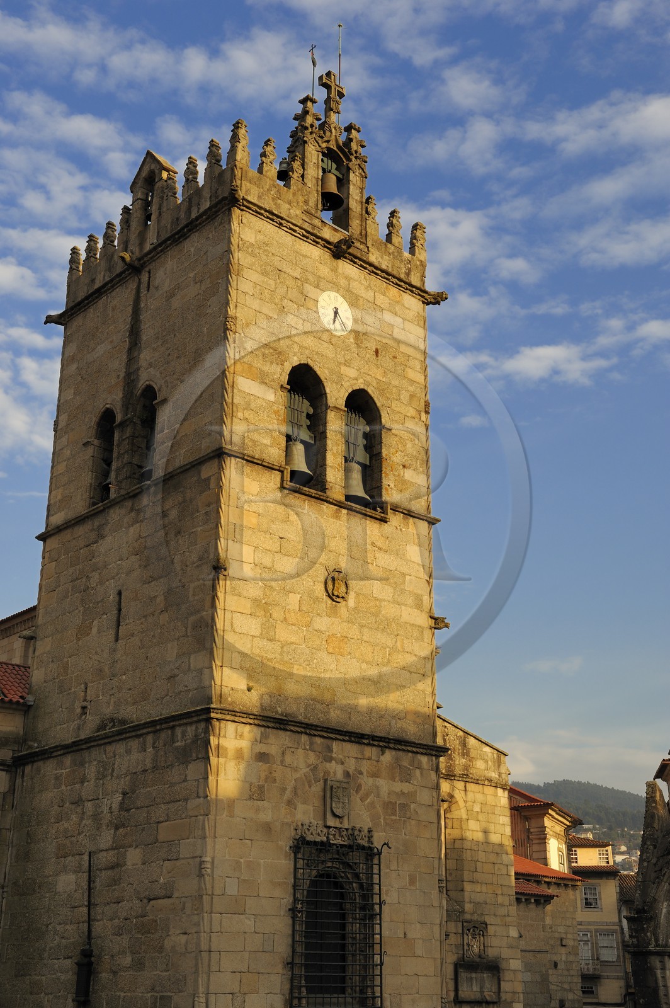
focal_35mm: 44
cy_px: 504
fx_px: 1230
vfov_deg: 44.5
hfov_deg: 30.5
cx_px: 335
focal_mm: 44
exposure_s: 1/160
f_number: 11
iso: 400
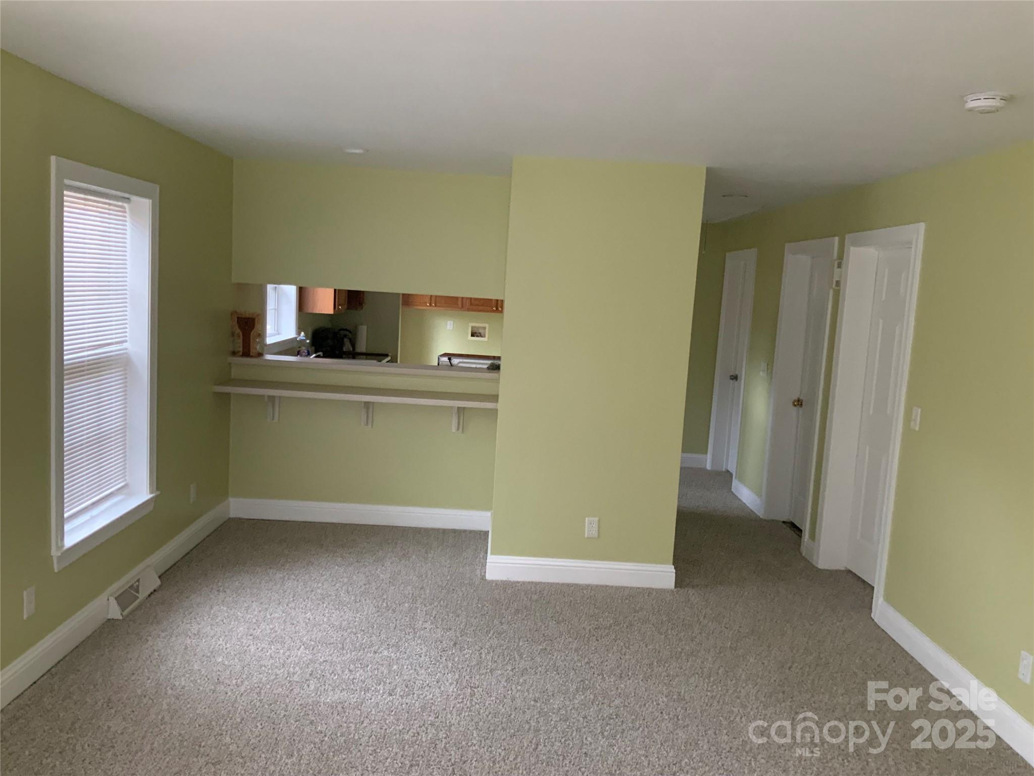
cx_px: 517
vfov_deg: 48.2
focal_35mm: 29
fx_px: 866
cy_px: 388
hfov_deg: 61.7
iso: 250
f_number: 1.8
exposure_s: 1/60
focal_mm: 3
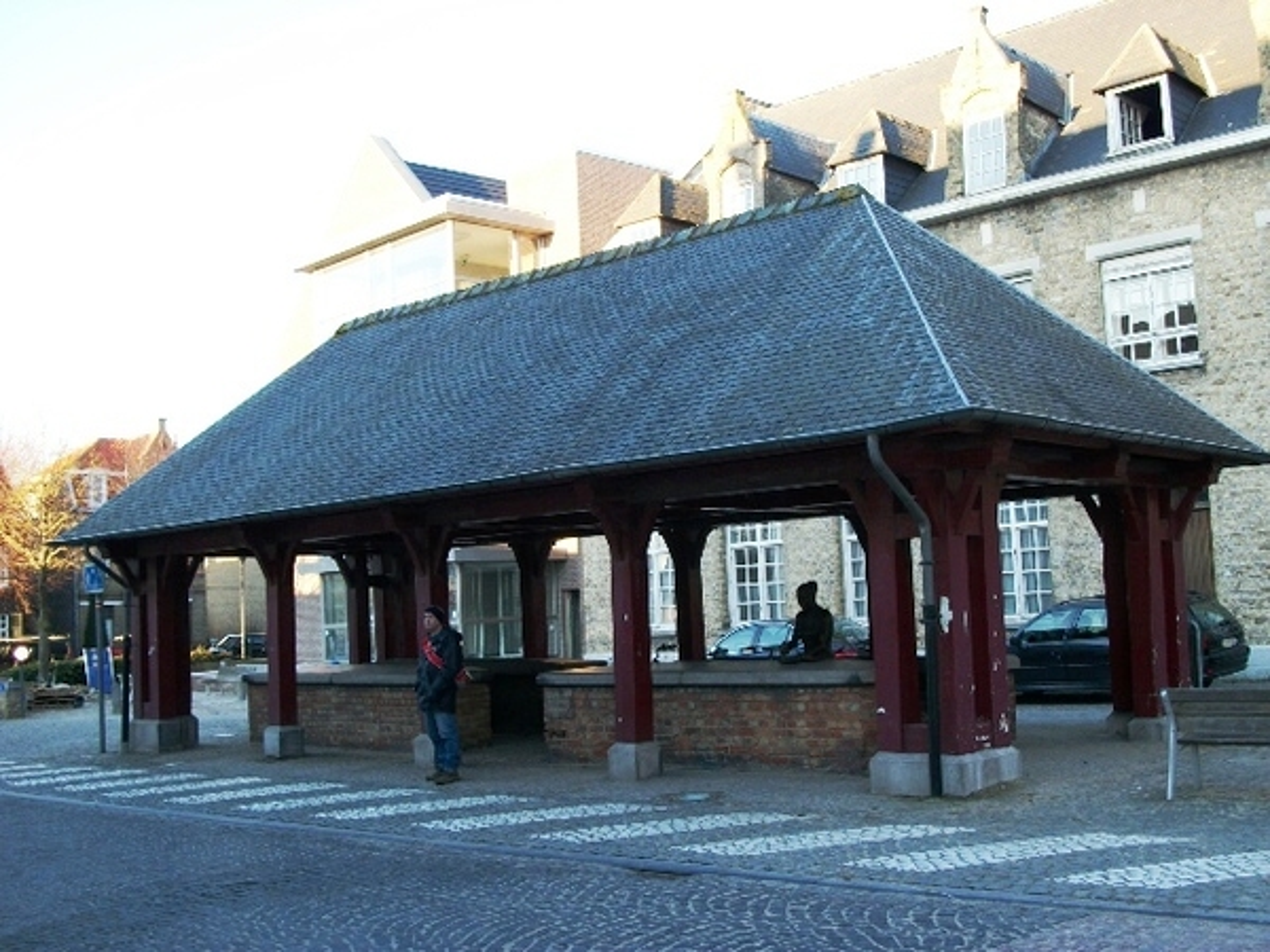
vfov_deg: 36.0
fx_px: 1468
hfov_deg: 46.8
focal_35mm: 40
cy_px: 476
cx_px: 635
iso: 80
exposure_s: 1/100
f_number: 3.2
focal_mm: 7.1
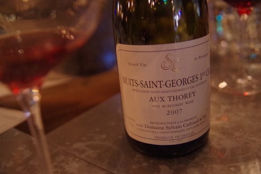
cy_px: 87
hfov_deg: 49.5
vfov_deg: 34.3
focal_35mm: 39
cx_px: 130
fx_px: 283
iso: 3200
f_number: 2.8
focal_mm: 25.63
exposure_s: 1/13
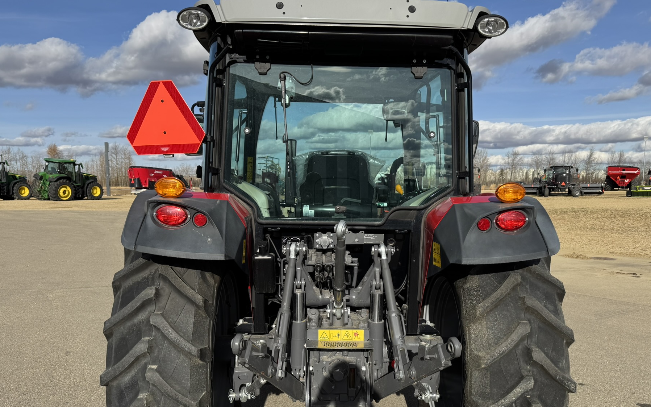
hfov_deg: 64.6
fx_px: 514
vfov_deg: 42.9
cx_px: 329
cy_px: 251
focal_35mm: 29
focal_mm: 6.76
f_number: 1.78
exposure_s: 1/4310
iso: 80
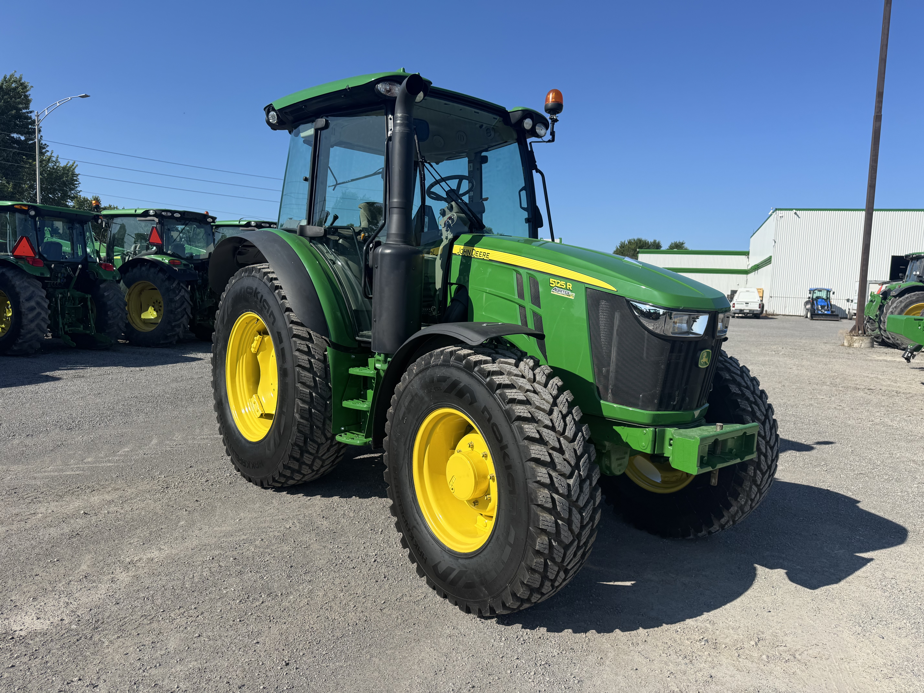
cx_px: 462
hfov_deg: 71.6
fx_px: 641
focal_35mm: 24
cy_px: 346
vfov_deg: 56.8
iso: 80
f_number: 1.78
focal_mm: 6.76
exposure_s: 1/4608
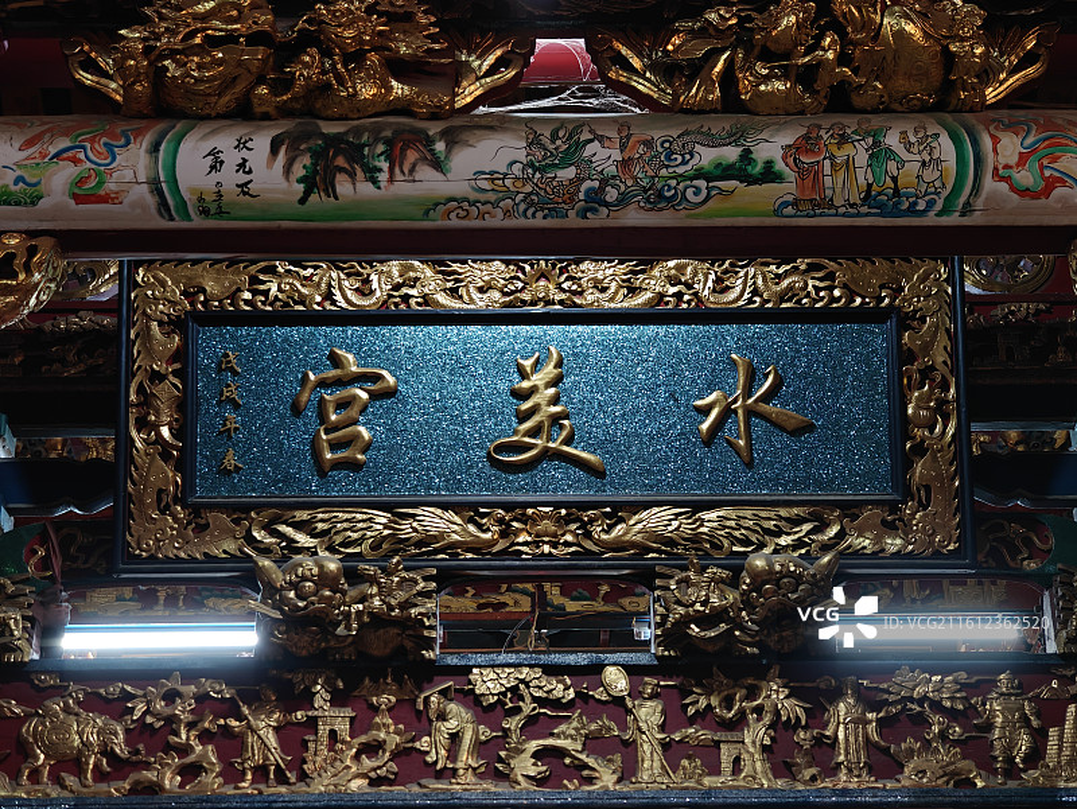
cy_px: 404
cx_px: 538
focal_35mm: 70
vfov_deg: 21.0
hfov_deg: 27.8
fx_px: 2179
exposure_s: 1/50
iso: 320
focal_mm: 13.3
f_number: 2.6
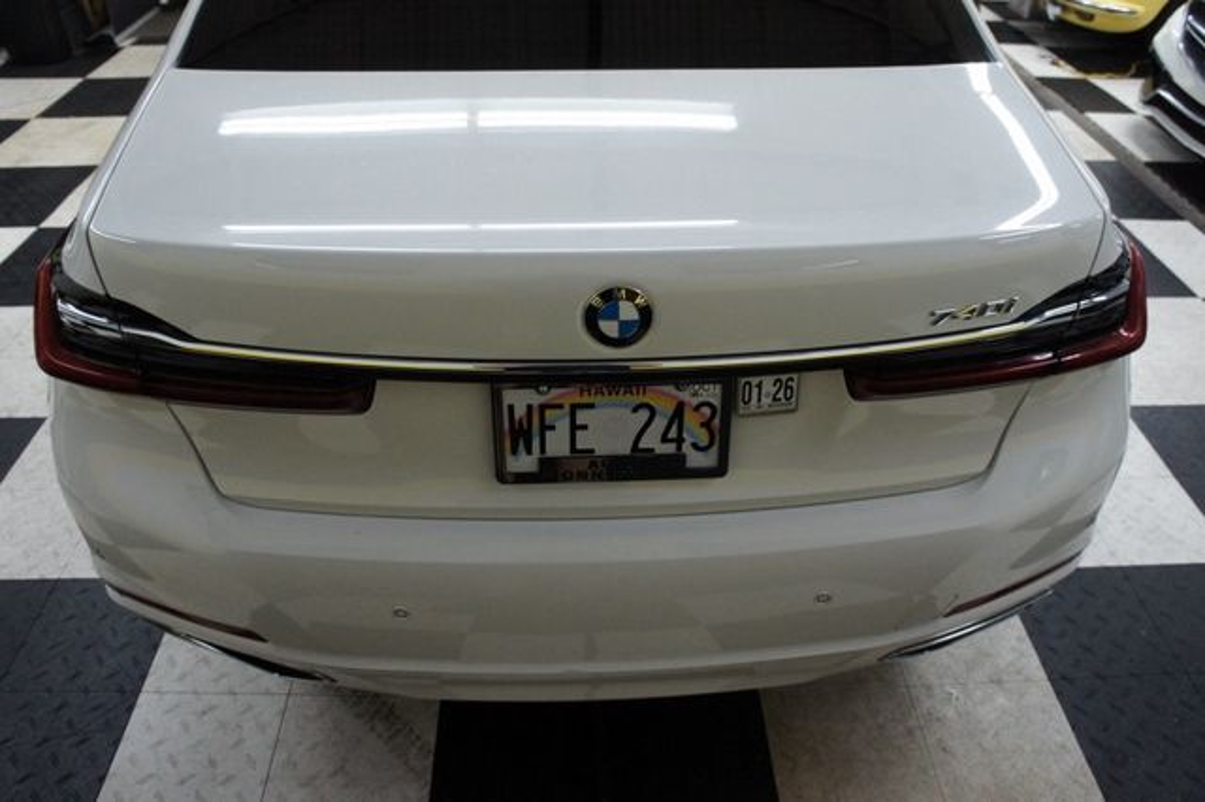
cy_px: 401
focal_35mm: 27
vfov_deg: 47.9
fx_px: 903
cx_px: 602
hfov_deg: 67.4
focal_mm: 18
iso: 1600
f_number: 3.5
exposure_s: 1/200
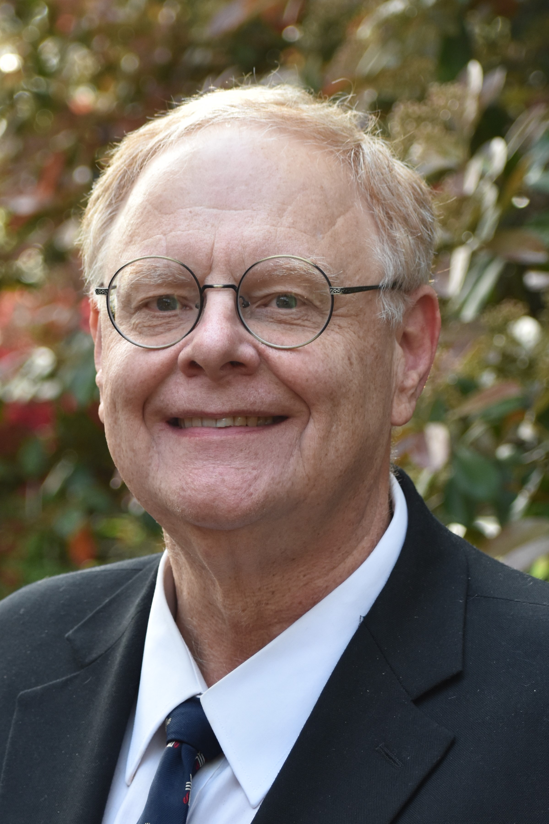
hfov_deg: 13.0
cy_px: 412
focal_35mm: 105
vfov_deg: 19.5
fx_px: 2401
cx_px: 274
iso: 400
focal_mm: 70
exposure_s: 1/200
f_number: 4.5
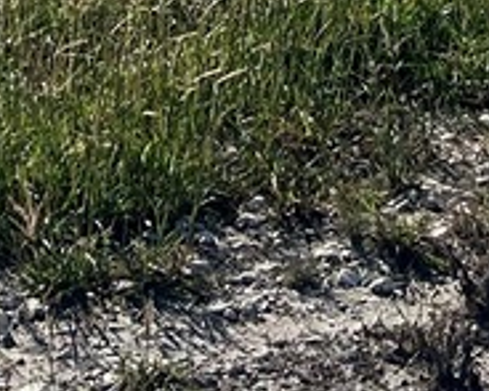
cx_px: 332
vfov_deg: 6.7
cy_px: -960
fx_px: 2879
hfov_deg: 9.7
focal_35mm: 199
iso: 50
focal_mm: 5.7
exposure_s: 1/9434
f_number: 1.5
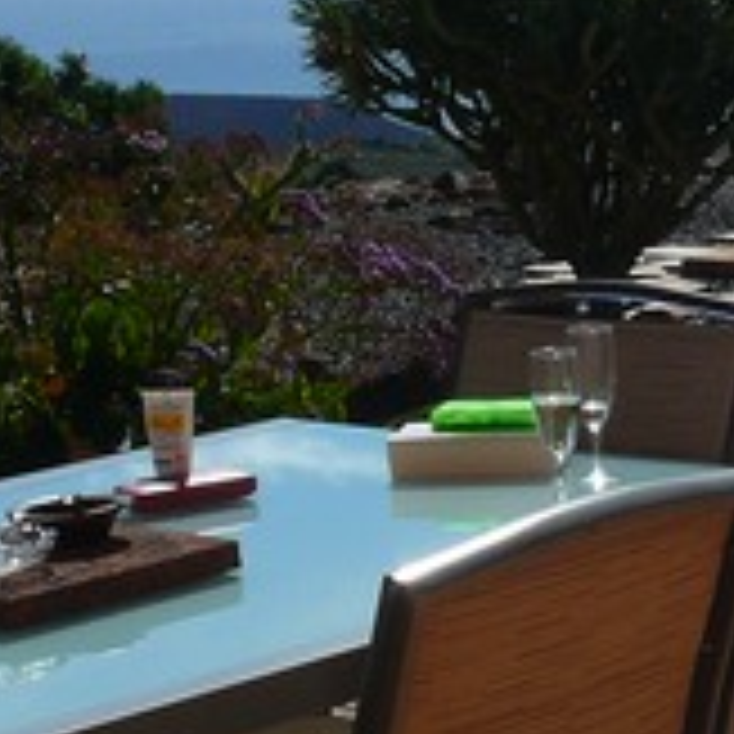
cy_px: 347
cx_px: 986
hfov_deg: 11.9
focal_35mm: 142
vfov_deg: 12.3
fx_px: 3407
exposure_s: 1/400
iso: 100
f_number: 5.6
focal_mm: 7.4
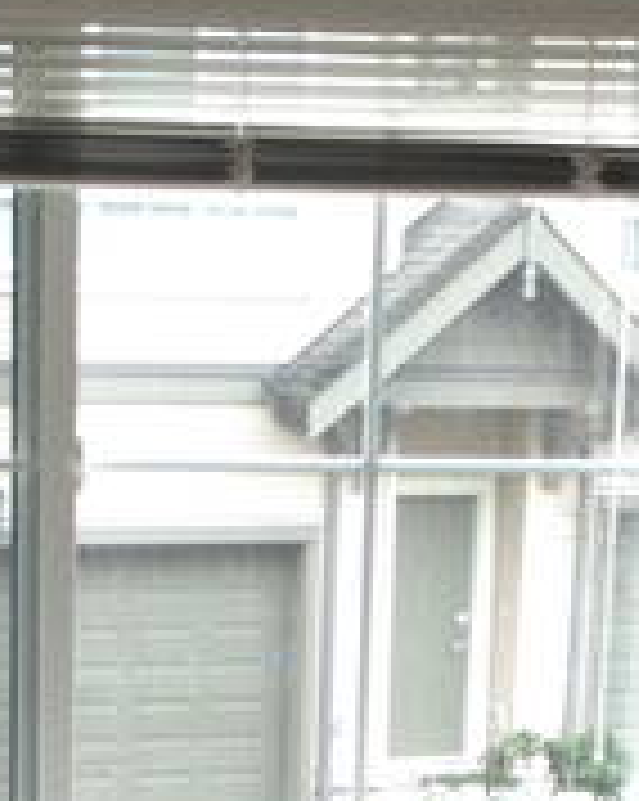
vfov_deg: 12.9
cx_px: 202
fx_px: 3386
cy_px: 1156
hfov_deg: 10.8
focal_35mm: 143
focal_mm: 4.12
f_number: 2.4
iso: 50
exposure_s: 1/60
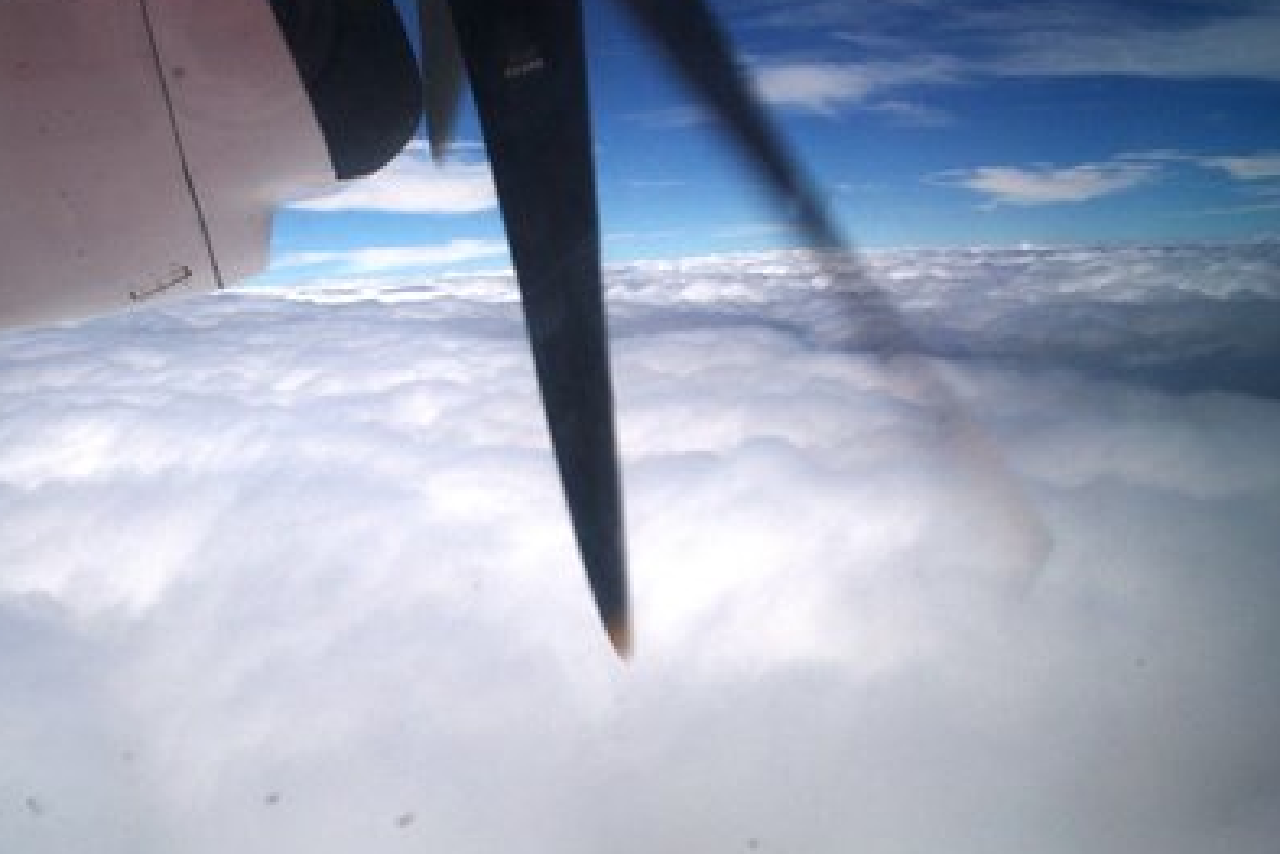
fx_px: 1352
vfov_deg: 35.1
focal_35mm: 38
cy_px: 442
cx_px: 634
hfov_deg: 50.7
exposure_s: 1/2000
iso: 100
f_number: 4.5
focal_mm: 5.9
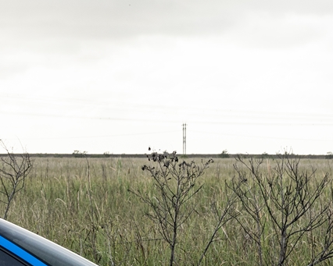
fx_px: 1683
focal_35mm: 171
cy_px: 142
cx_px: -63
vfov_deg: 9.1
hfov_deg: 11.1
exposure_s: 1/160
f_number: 4.5
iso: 125
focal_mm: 40.4
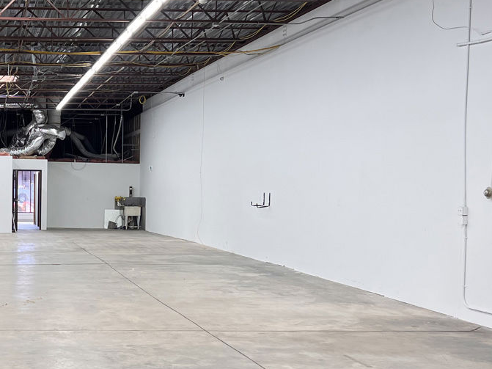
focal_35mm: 62
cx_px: 65
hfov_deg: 30.1
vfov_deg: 23.6
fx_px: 881
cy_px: 219
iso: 64
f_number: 1.5
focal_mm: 5.7
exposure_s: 1/135
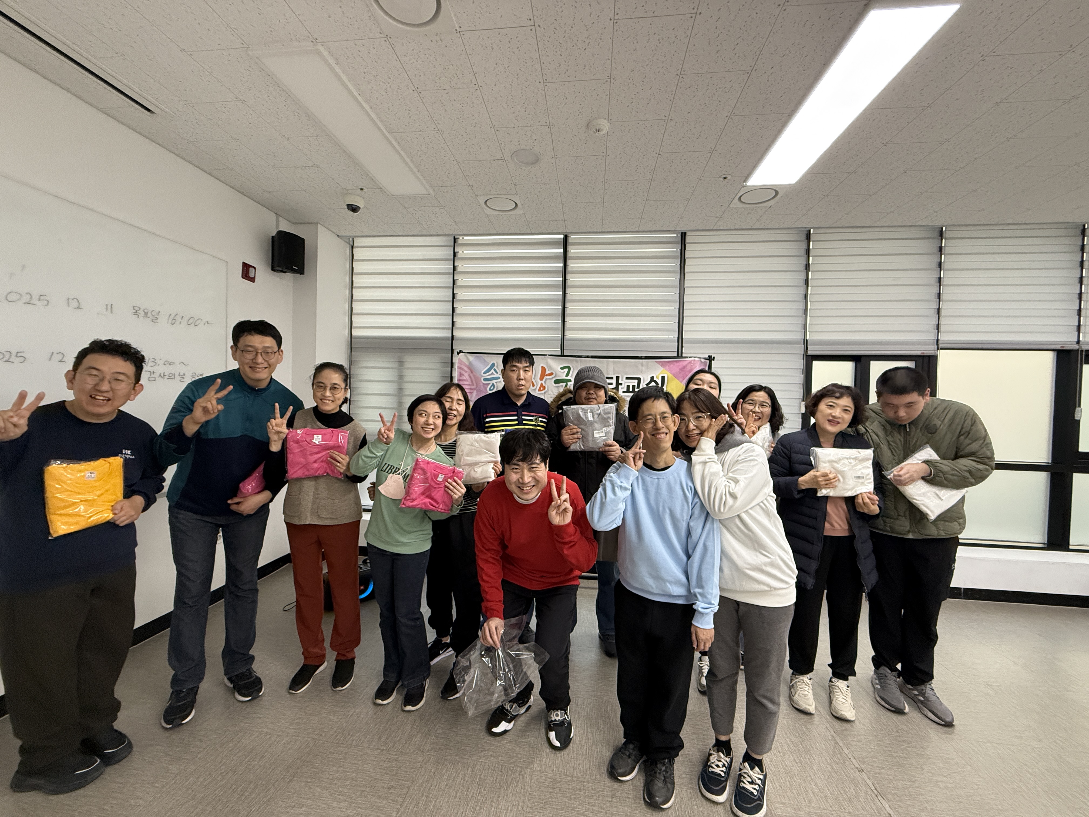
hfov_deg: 102.1
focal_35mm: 14
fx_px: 440
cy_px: 408
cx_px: 544
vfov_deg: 85.7
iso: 320
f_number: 2.2
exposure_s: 1/120
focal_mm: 2.22
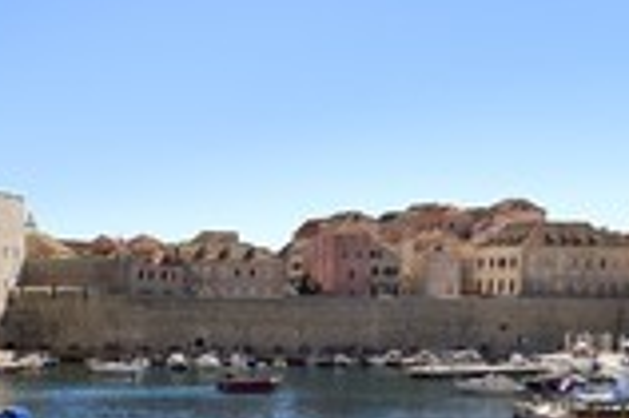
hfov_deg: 31.2
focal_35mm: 64
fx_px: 1117
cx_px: 205
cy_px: 533
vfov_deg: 19.6
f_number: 8
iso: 200
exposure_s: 1/800
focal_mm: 24
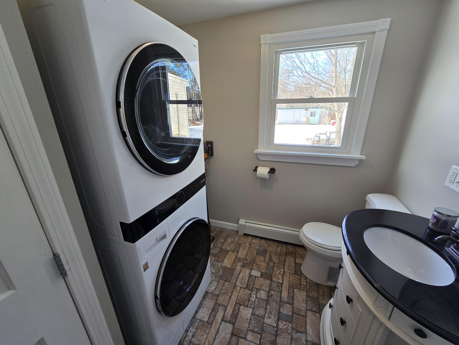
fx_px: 172
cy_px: 172
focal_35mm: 13
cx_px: 230
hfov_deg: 106.2
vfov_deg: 89.9
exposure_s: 1/60
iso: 64
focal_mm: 2.2
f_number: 2.2
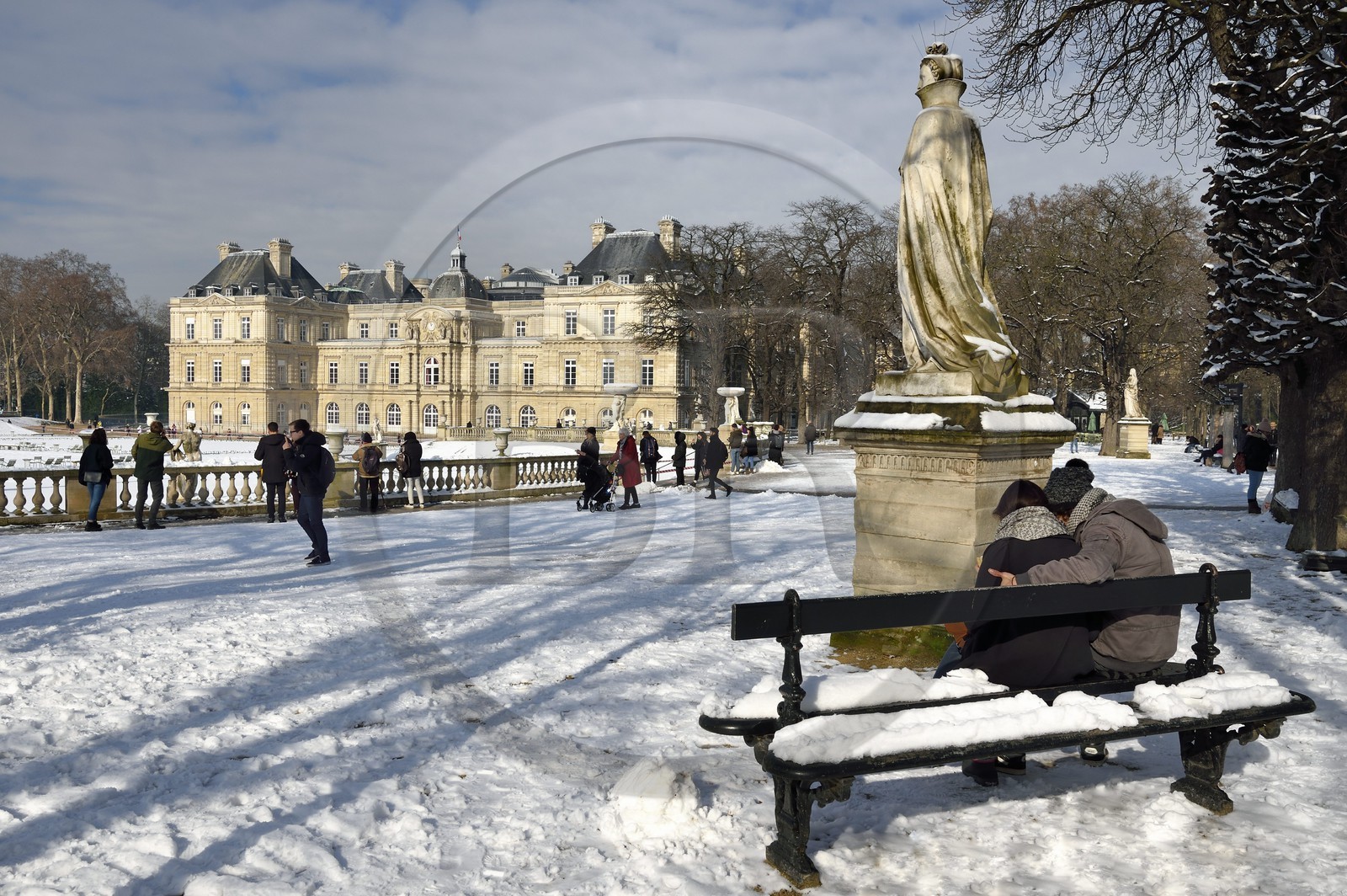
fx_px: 1196
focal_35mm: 32
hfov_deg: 58.8
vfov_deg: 41.0
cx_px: 674
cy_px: 448
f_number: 16
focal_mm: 32
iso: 200
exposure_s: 1/250
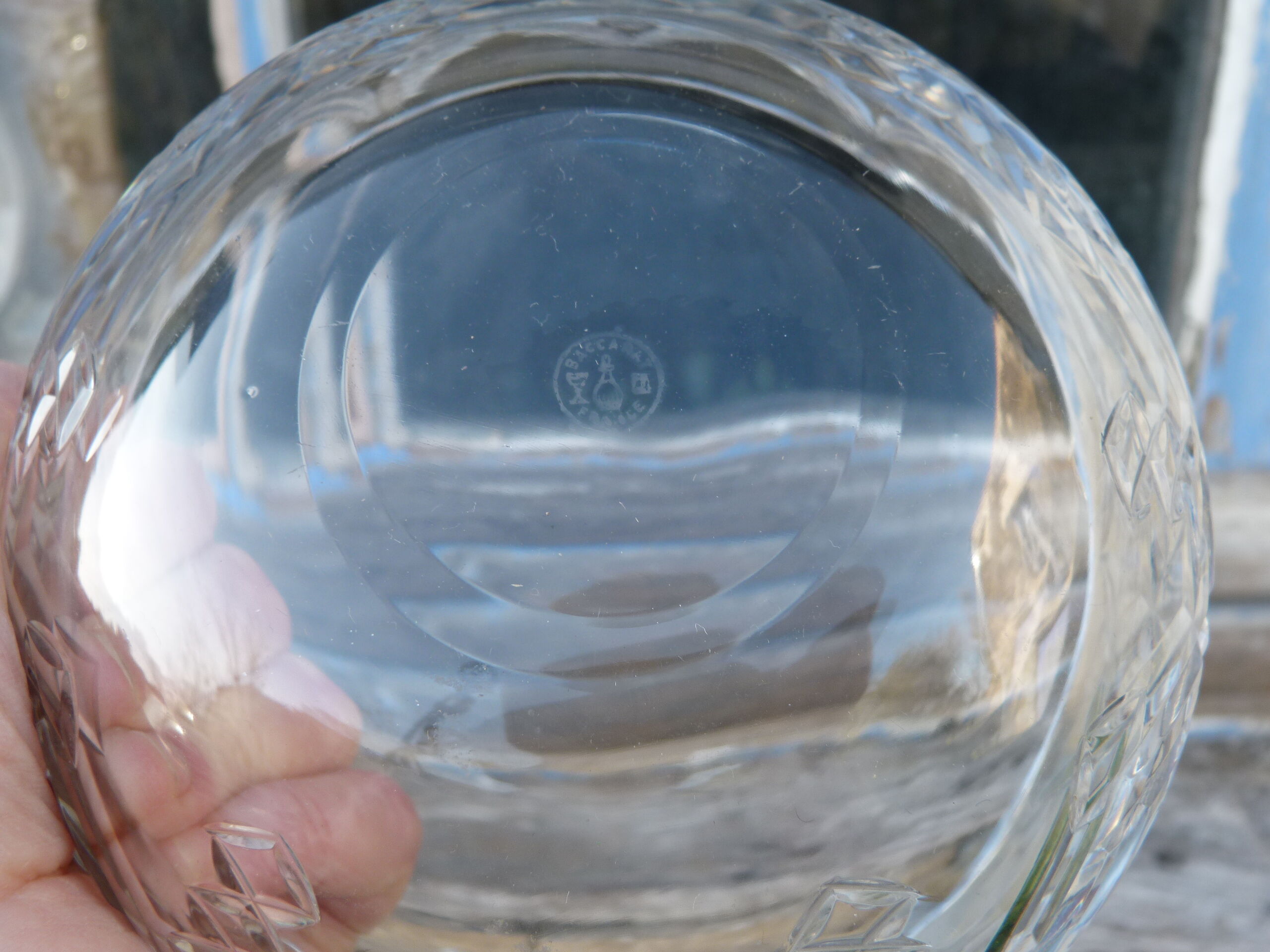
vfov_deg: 41.8
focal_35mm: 34
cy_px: 476
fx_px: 1247
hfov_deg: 54.0
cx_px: 635
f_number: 3
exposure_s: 1/125
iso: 80
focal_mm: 6.2
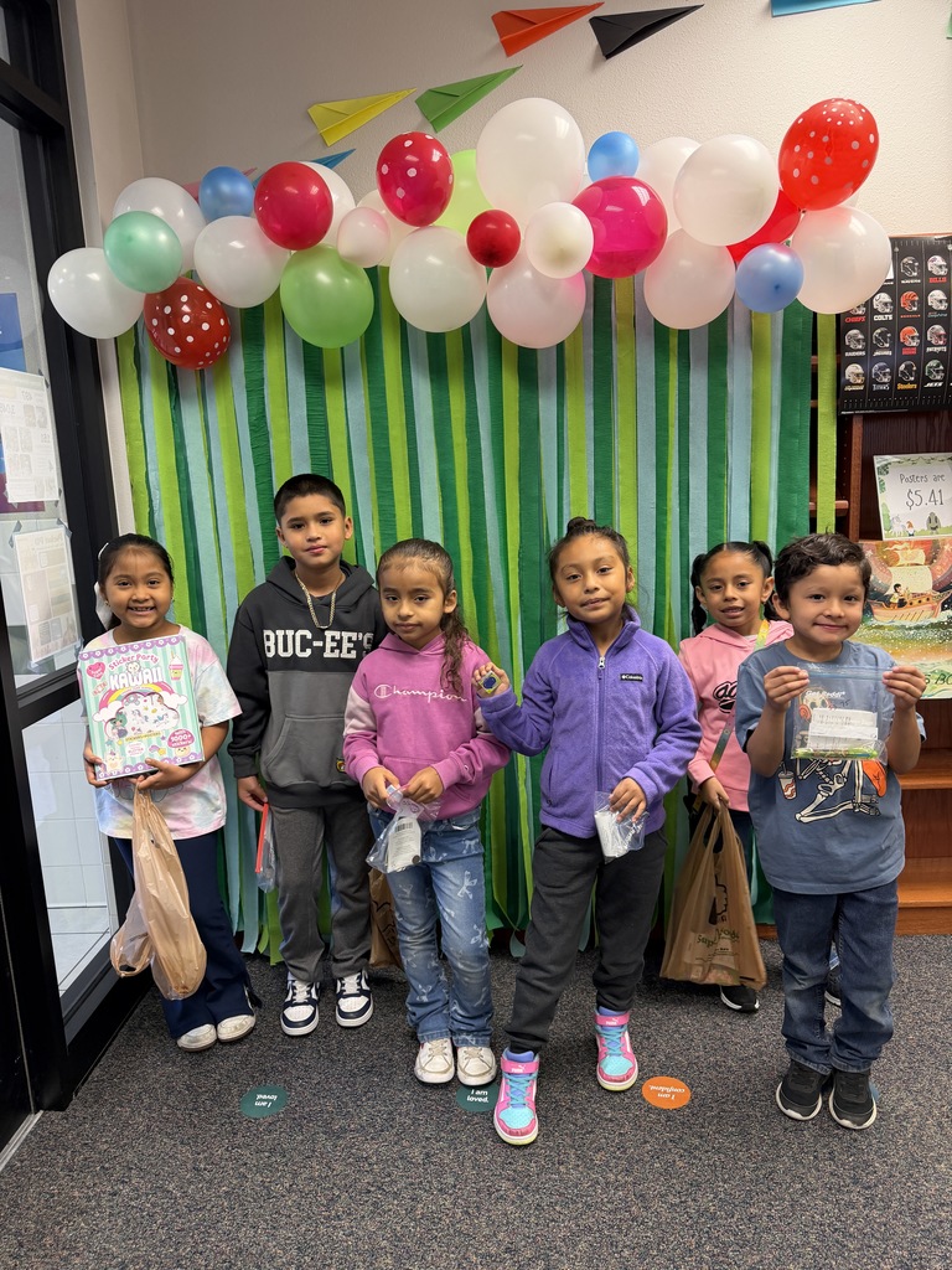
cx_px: 476
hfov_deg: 56.8
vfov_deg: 71.6
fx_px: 880
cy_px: 635
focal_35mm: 24
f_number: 1.78
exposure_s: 1/60
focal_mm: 6.76
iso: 200
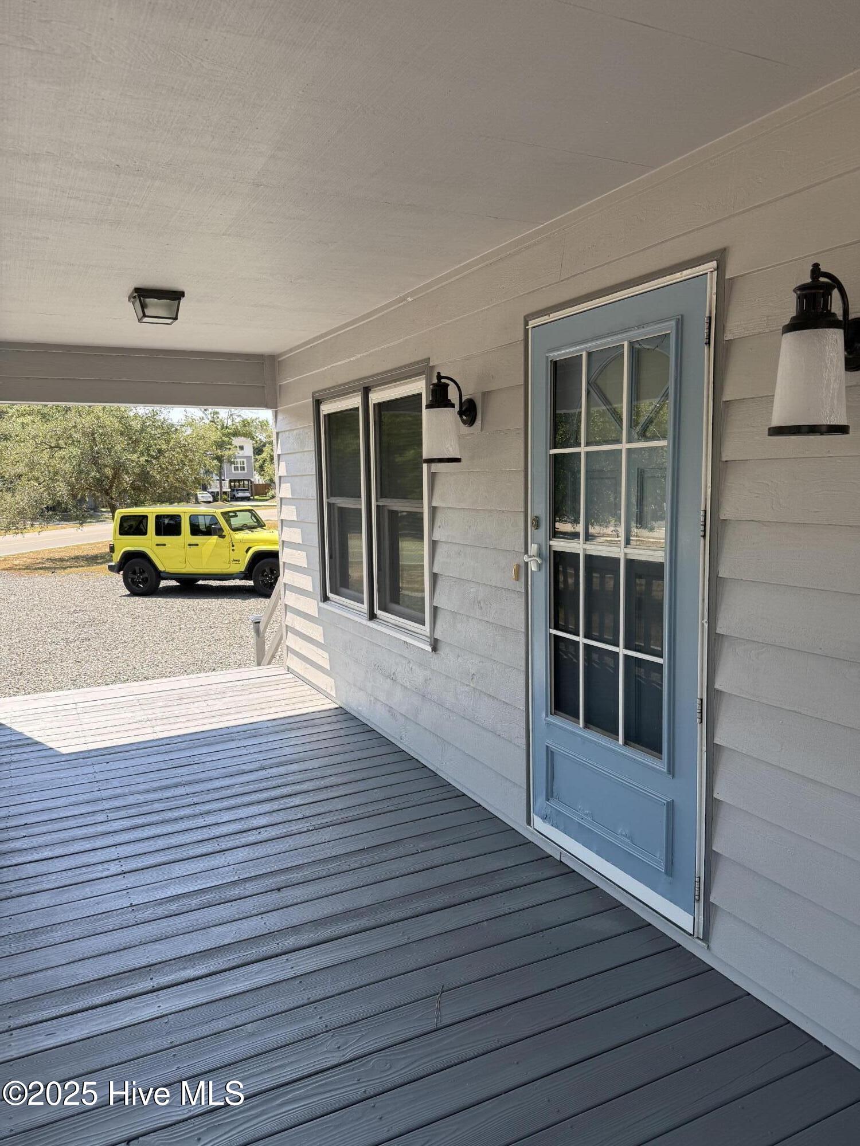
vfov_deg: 71.6
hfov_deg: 56.8
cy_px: 573
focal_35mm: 24
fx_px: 795
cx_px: 430
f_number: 1.78
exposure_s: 1/1018
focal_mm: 6.76
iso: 100
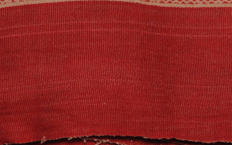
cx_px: 262
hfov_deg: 3.2
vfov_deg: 2.0
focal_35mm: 646
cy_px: -82
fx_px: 4085
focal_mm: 105
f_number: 11
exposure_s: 1/8
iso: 400
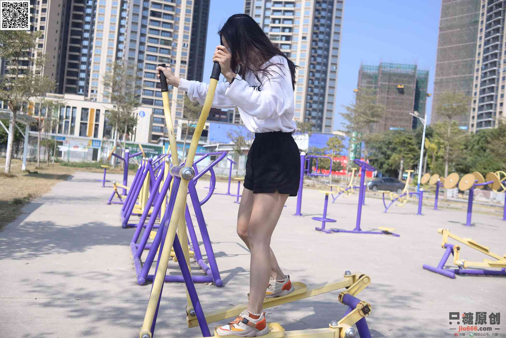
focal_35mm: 35
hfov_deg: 54.4
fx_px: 492
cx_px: 253
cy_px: 169
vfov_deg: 37.9
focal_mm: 35
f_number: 5.6
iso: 160
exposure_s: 1/1000
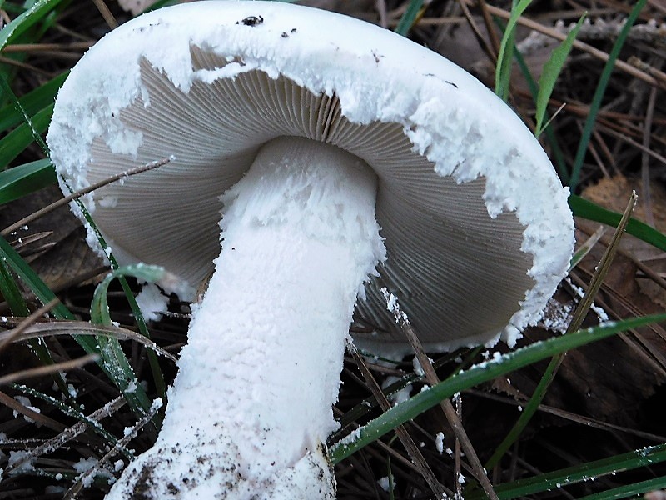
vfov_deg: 18.4
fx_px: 1539
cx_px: 333
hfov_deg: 24.4
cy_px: 250
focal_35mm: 80
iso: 400
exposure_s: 1/15
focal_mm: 14.2
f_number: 4.4
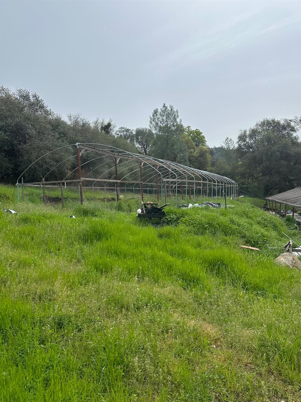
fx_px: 278
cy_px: 201
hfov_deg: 56.8
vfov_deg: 71.6
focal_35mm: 24
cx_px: 150
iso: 80
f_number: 1.78
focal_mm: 6.86
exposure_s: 1/8197
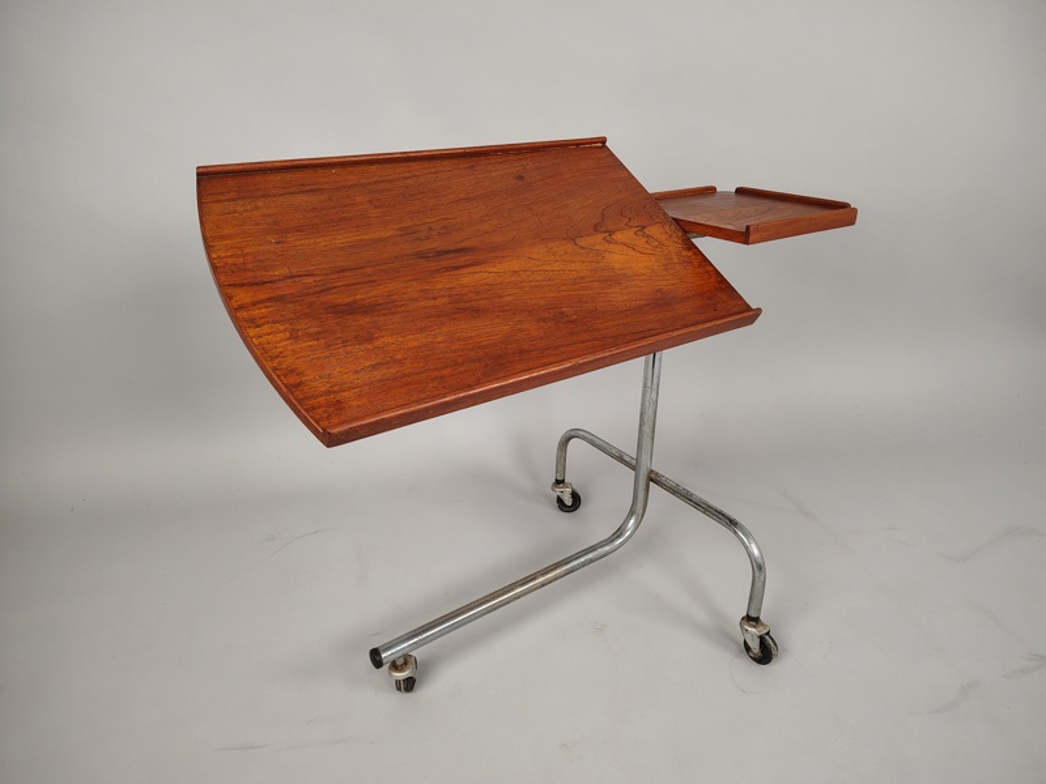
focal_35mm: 24
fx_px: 725
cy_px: 392
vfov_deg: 56.8
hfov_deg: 71.6
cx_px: 523
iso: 269
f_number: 1.8
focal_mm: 5.56
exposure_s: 1/100
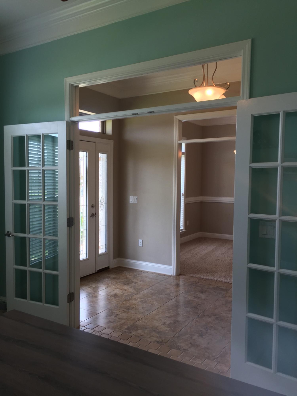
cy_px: 198
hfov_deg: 48.2
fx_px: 332
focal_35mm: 29
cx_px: 148
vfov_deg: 61.7
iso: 32
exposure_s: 1/40
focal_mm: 4.15
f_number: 2.2
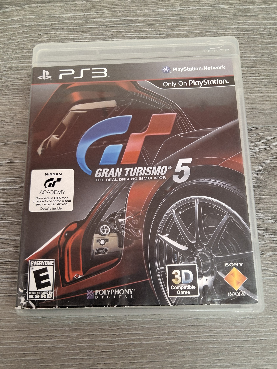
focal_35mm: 25
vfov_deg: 69.4
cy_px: 184
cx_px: 138
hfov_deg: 54.9
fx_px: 267
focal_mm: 3.08
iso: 320
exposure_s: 1/40
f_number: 2
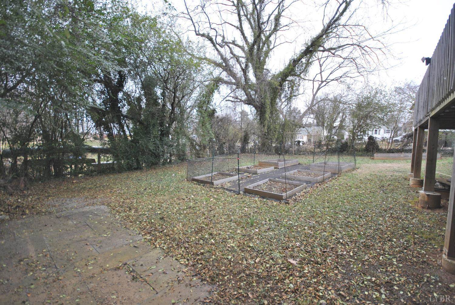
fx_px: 190
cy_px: 152
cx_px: 228
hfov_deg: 100.3
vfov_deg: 77.5
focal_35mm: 15
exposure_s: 1/60
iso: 200
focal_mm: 10
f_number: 4
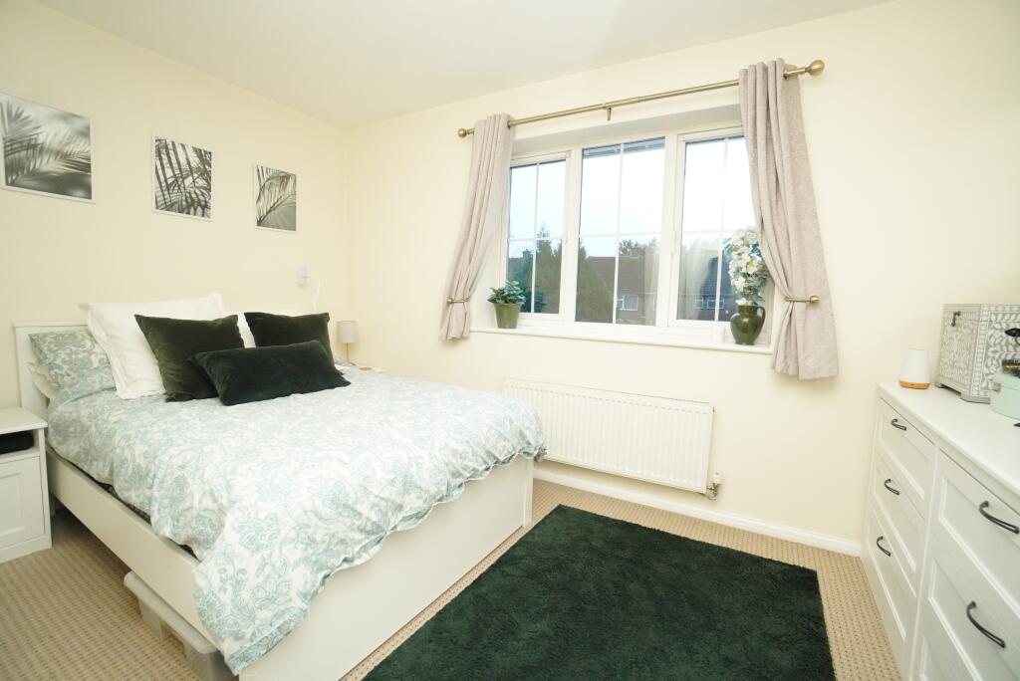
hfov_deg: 100.4
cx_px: 510
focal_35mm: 15
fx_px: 425
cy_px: 340
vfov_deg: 77.4
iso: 4000
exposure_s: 1/60
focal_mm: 10
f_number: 4
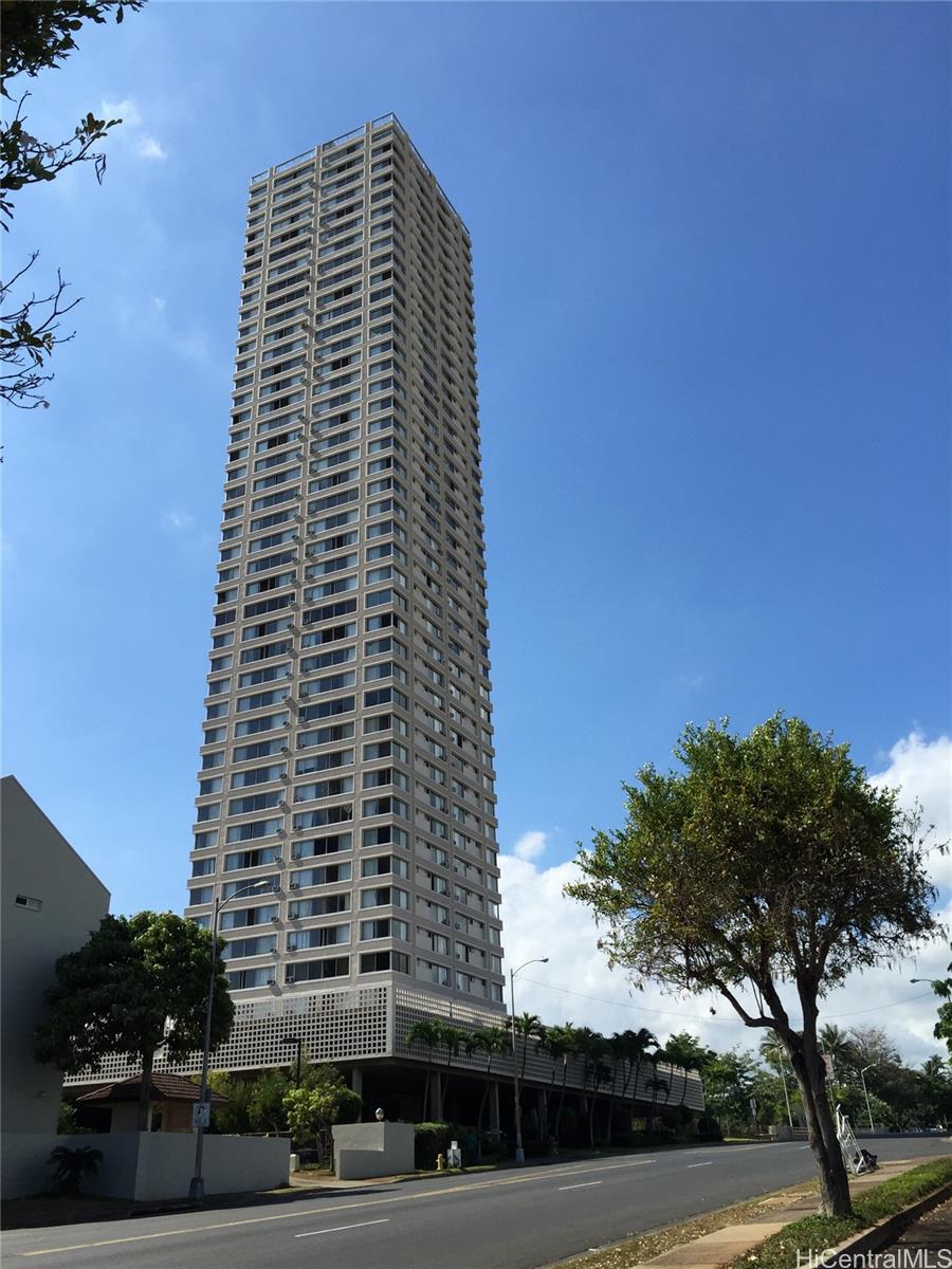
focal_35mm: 29
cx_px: 476
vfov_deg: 61.7
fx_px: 1063
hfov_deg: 48.2
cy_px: 634
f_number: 2.2
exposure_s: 1/2326
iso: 32
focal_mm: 4.15
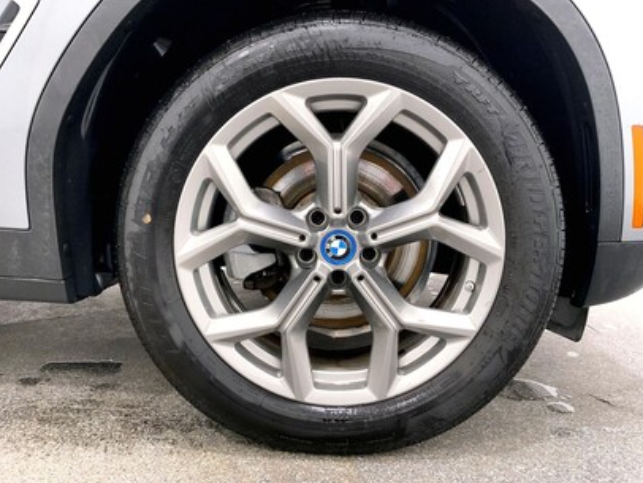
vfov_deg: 46.8
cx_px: 322
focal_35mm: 30
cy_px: 245
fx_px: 558
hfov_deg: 59.9
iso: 64
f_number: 1.8
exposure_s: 1/103
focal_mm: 3
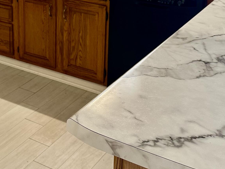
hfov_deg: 30.3
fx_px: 409
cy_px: -11
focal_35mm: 63
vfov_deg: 22.2
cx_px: 61
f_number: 1.78
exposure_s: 1/60
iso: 160
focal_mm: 6.86
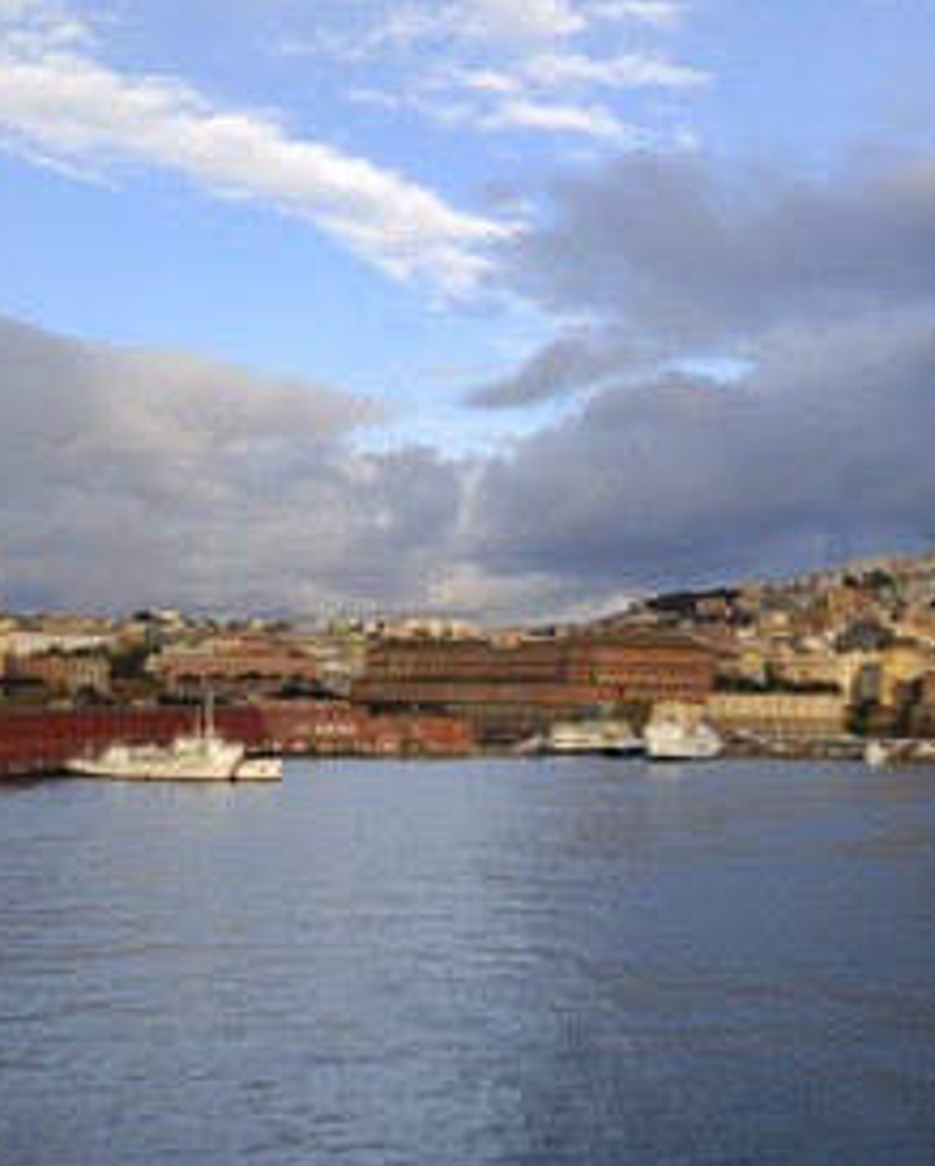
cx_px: 805
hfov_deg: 28.3
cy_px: 585
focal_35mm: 52
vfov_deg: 36.0
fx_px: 1796
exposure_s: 1/100
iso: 200
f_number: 10
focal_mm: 24
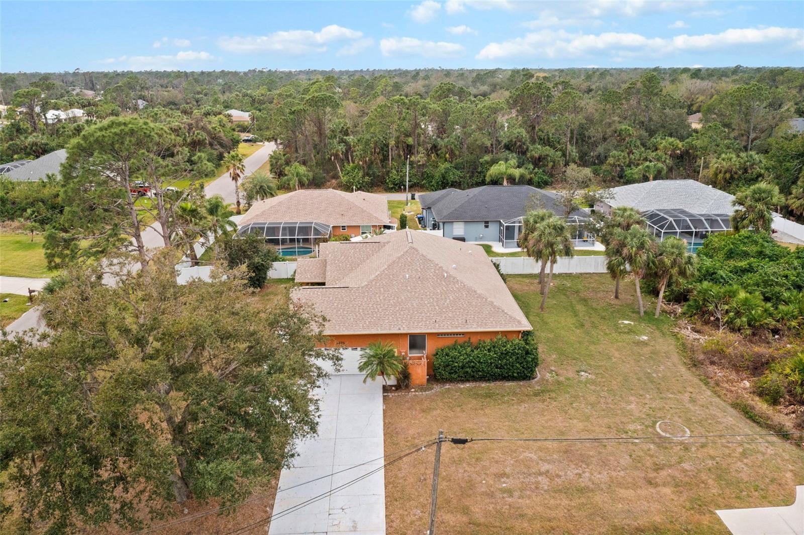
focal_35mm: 28
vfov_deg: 46.4
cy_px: 268
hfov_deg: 65.5
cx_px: 402
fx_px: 625
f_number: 7.1
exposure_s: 1/30
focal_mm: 10.26
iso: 800
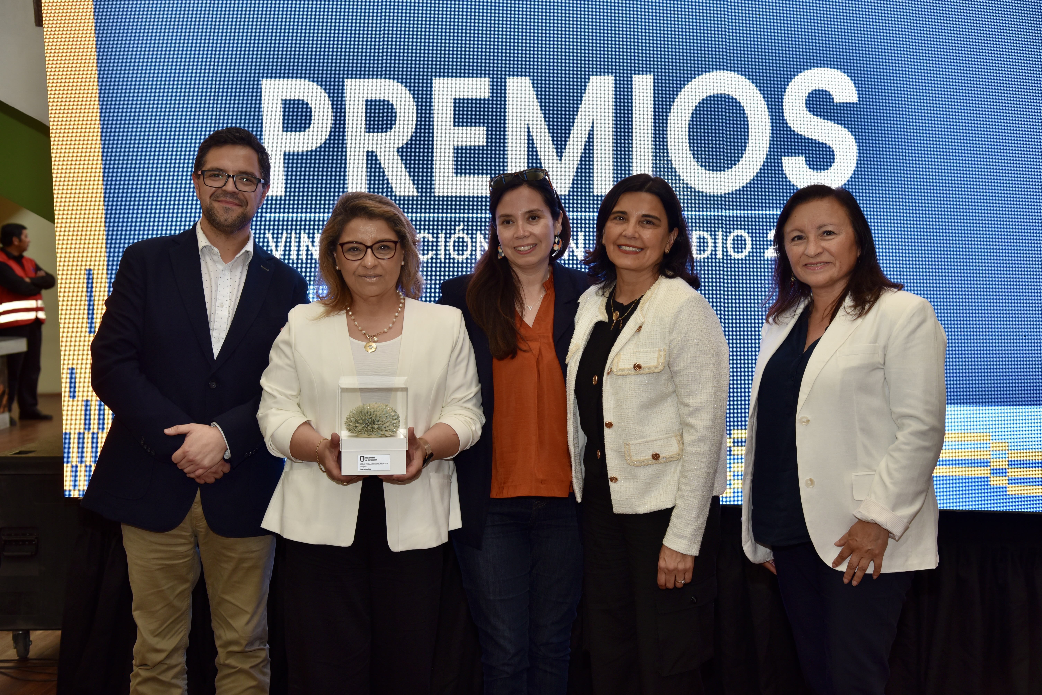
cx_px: 521
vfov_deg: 27.0
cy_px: 348
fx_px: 1448
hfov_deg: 39.6
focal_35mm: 50
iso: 320
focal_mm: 50
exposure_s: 1/60
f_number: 5.6
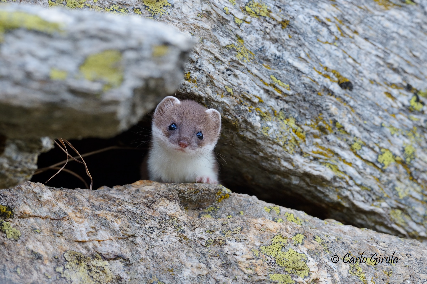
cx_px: 214
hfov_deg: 3.4
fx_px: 7116
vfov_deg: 2.3
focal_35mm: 600
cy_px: 142
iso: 2000
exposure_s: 1/1000
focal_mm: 600
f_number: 9
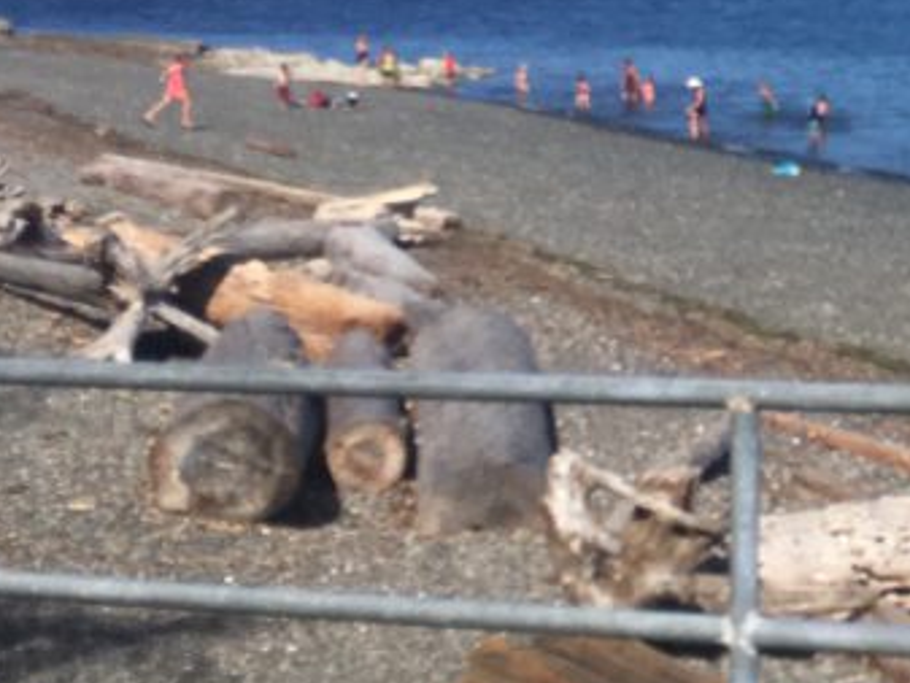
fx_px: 2314
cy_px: -19
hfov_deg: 20.5
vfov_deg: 16.4
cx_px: 1153
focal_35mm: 88
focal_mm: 4.15
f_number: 2.2
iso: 25
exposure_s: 1/2137
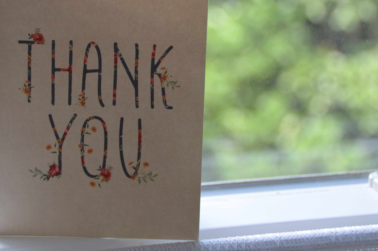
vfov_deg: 9.4
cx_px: 109
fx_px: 1517
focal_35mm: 145
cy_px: 86
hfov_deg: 14.2
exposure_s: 1/30
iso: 220
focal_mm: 65
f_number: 5.6
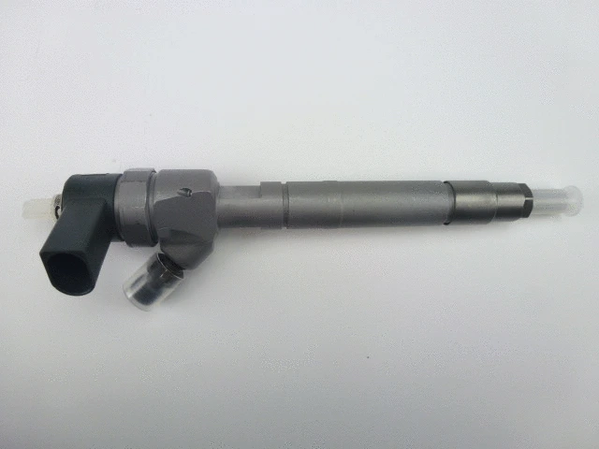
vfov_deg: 56.8
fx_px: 415
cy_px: 224
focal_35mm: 24
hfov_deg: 71.6
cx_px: 300
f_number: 3.3
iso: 100
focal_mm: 4.3
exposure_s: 1/60
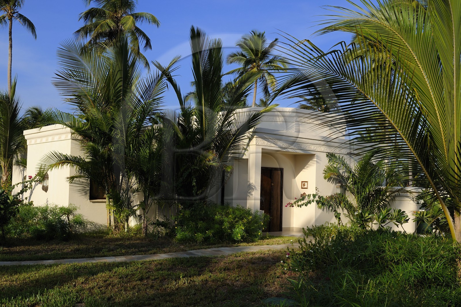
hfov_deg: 50.7
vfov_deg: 35.0
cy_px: 154
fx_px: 486
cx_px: 230
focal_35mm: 38
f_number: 13
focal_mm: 38
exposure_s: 1/160
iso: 200
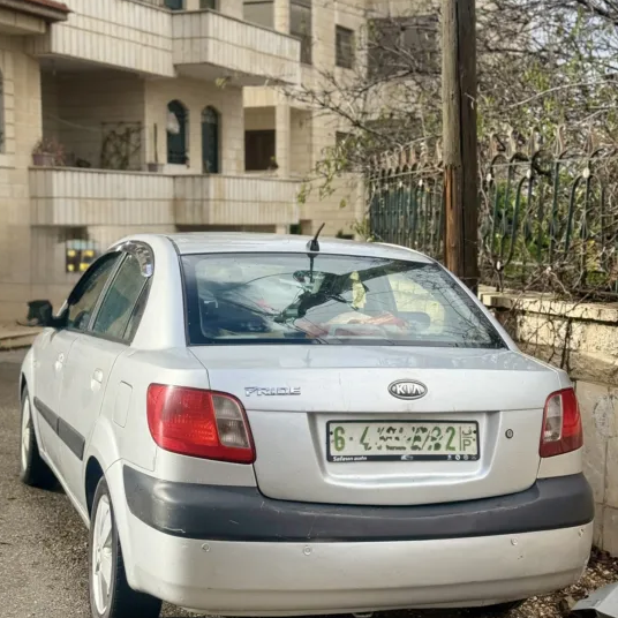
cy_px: 326
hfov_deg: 30.0
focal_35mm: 57
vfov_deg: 30.0
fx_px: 1151
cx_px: 308
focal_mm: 6.76
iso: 64
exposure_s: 1/2577
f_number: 1.78
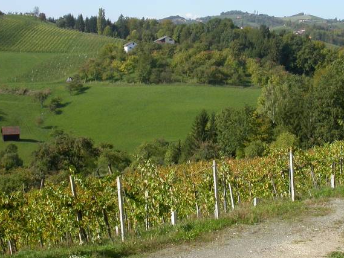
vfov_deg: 24.7
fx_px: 586
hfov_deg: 32.7
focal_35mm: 59
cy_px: 85
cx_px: 186
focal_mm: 8.7
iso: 100
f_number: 6.9
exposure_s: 1/216
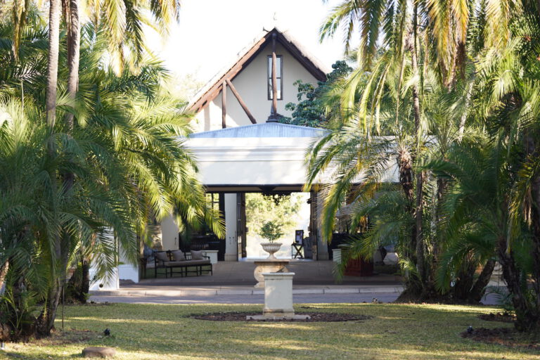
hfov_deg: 18.9
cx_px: 270
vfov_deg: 12.7
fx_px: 1620
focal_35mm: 108
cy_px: 180
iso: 160
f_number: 2.8
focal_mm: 108
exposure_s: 1/250
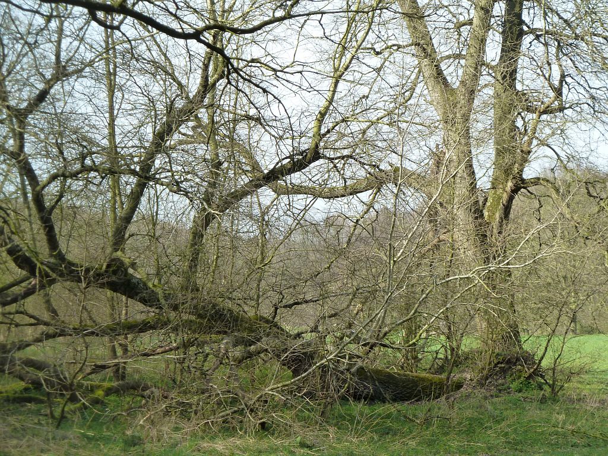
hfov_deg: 15.4
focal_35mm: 128
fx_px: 2248
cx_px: 304
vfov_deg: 11.6
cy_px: 228
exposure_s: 1/160
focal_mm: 21
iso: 125
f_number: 4.4
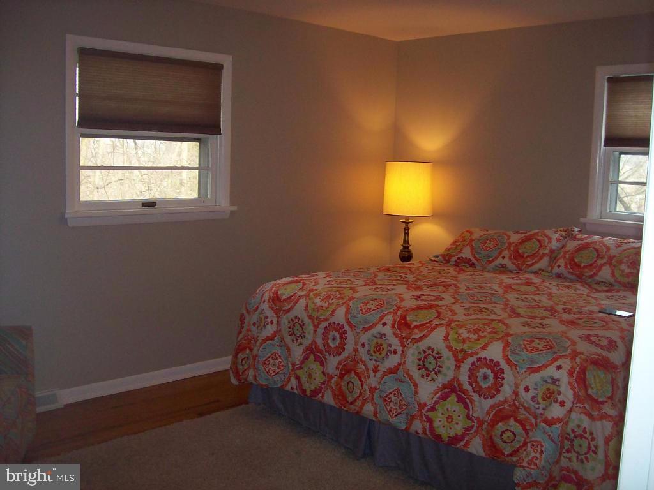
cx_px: 327
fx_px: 680
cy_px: 245
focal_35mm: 36
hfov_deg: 51.4
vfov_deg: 39.7
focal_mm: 6
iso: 80
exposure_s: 1/64
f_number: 2.7
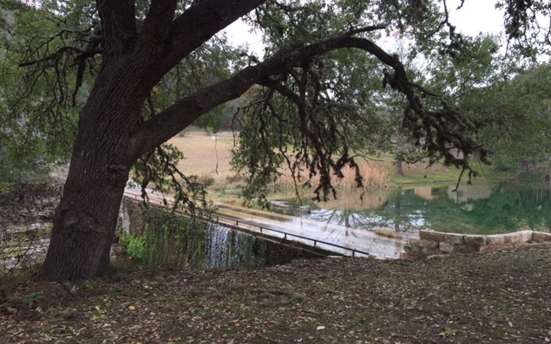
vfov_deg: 40.6
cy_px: 185
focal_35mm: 31
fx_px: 466
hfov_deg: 61.2
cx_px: 274
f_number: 2.2
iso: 32
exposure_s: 1/332
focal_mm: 4.15
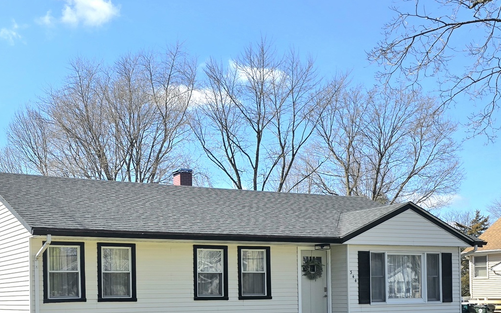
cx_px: 212
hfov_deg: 56.4
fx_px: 464
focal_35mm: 34
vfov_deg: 36.8
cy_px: 211
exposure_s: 1/714
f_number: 1.7
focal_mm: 6.3
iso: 12
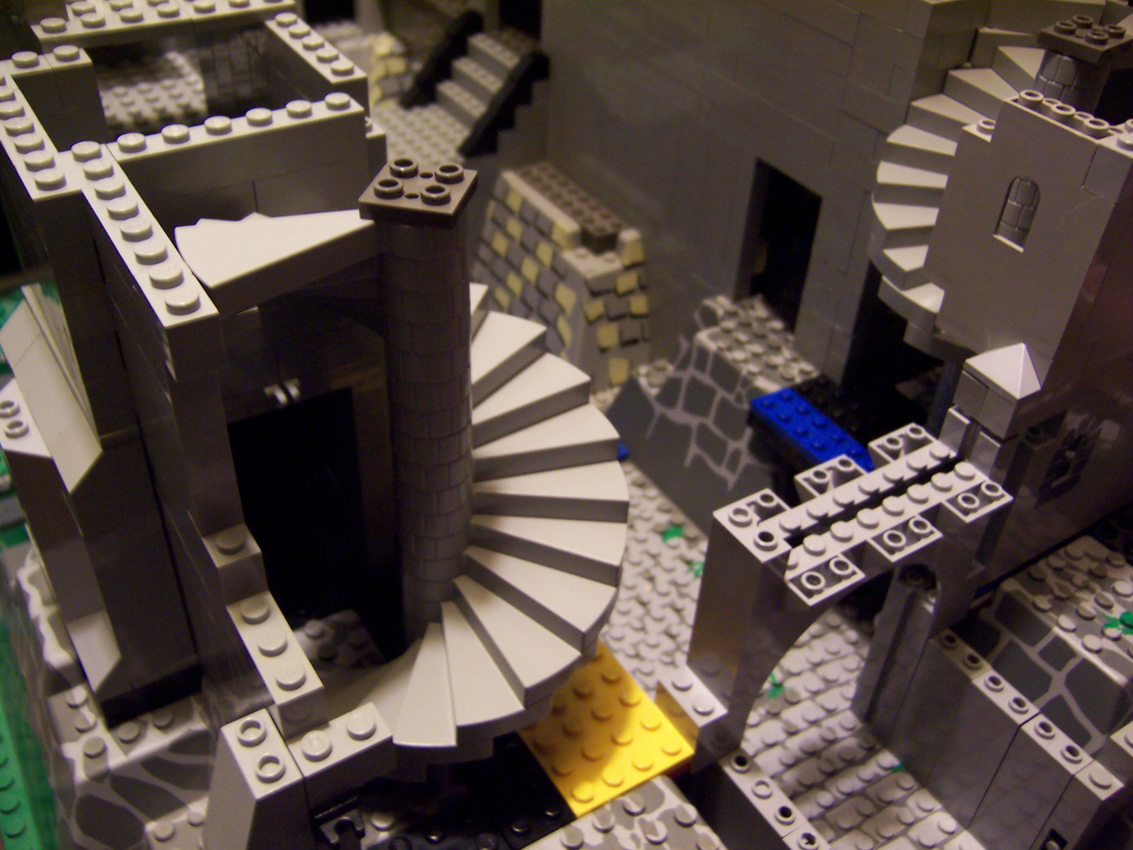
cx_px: 566
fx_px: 1080
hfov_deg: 55.4
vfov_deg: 42.9
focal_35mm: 33
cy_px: 425
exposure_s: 1/8
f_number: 2.8
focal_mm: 5.5
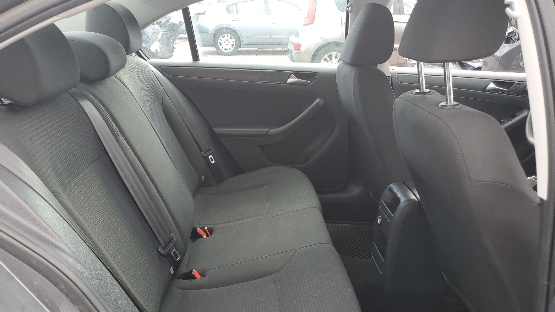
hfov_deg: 66.1
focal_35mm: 29
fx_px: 427
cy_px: 186
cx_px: 273
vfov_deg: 40.0
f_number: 1.5
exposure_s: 1/154
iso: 50
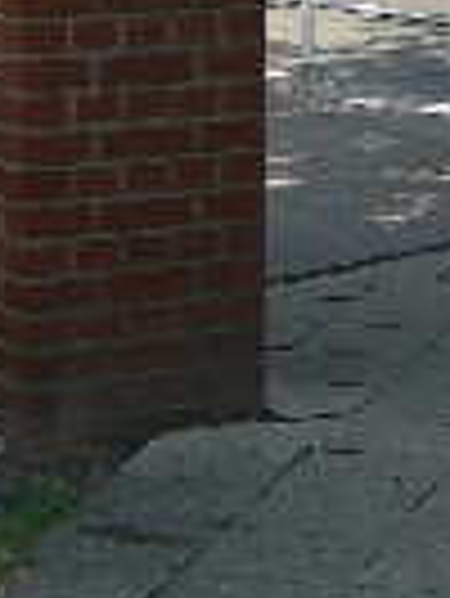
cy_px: 20
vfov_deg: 11.8
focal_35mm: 166
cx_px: 776
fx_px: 2873
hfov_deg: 8.6
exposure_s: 1/200
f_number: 4
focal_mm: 7.9
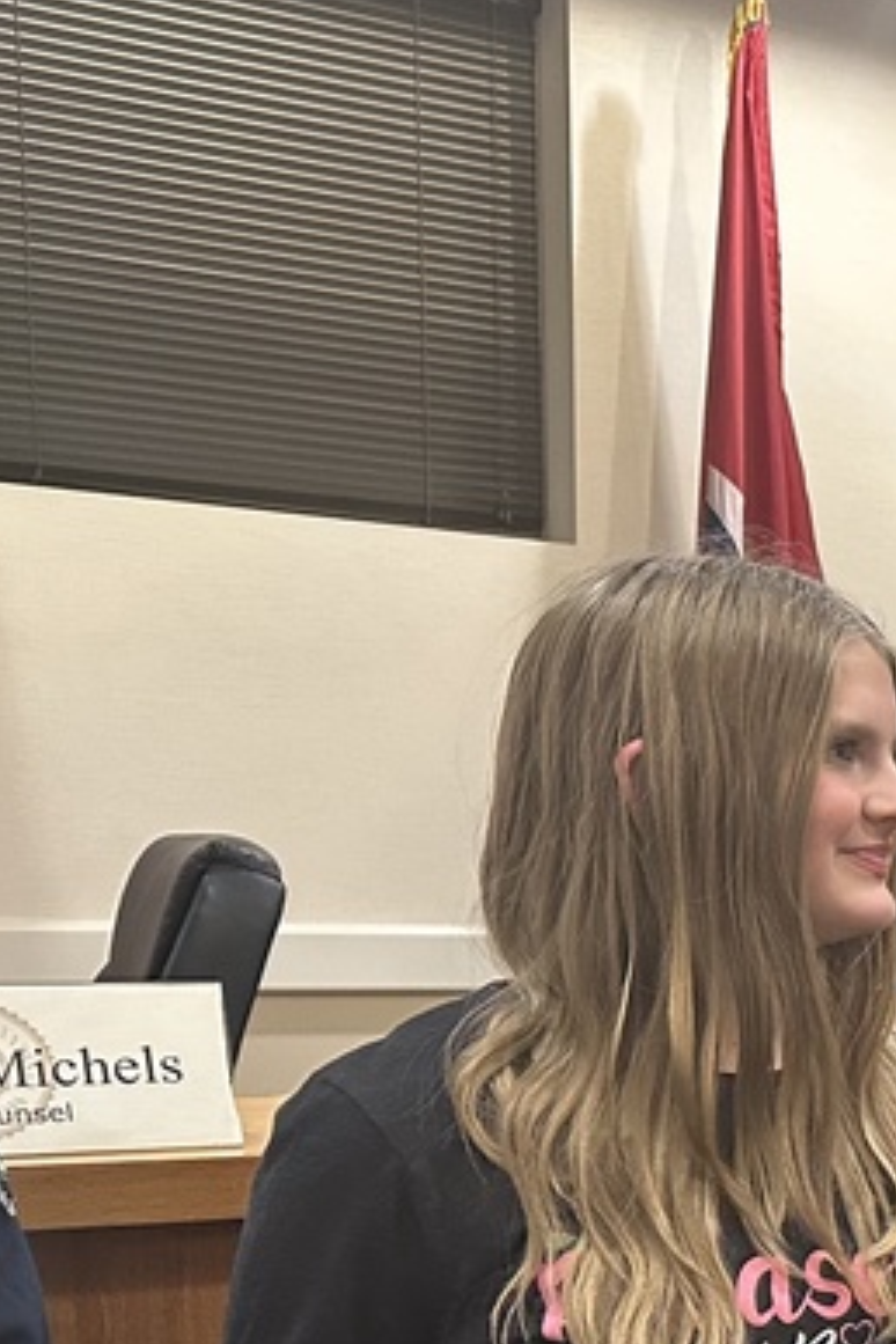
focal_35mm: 66
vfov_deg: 29.3
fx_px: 2464
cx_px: 1764
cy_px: 1205
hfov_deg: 16.2
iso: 320
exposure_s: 1/60
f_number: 1.78
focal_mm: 6.86
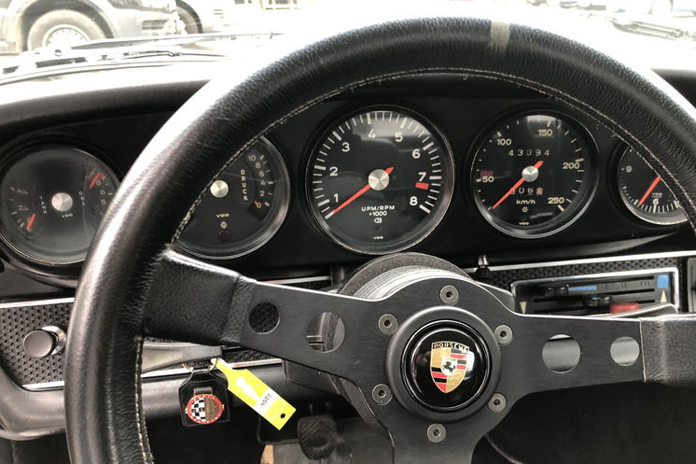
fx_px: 580
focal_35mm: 30
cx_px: 352
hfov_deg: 61.9
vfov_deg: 43.5
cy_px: 252
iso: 40
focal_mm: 4
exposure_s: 1/15
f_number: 1.8
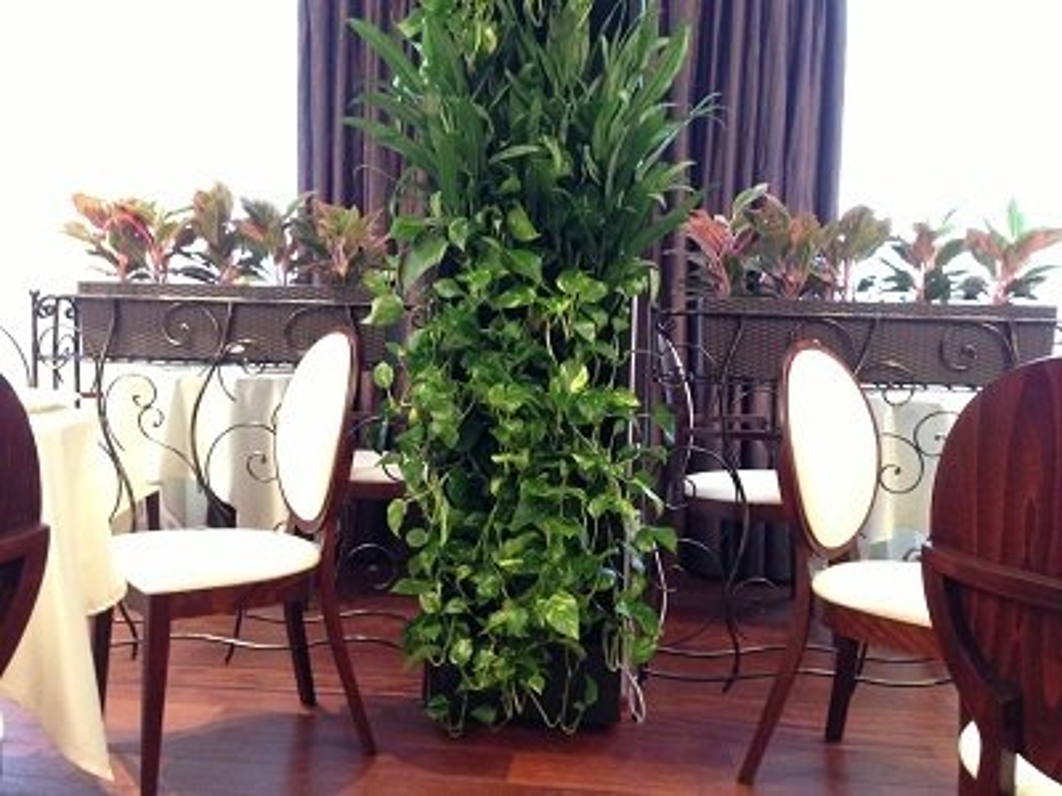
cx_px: 531
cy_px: 398
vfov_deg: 42.9
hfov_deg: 55.4
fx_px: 1012
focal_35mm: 33
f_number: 2.4
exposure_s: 1/17
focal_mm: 4.13
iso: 400
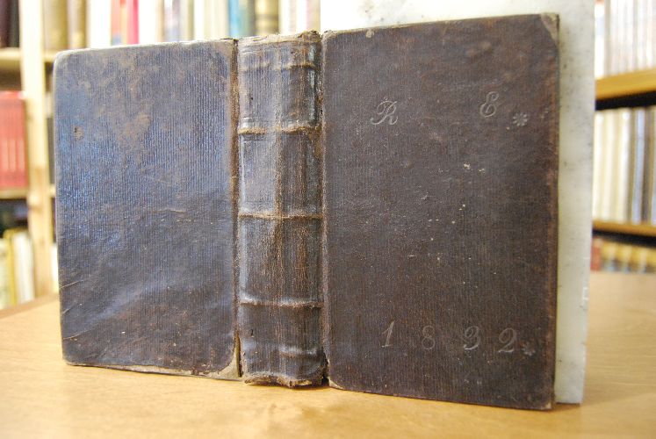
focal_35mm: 28
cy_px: 220
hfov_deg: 64.5
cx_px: 328
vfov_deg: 45.8
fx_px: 520
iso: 1600
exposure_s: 1/20
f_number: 3.5
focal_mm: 19
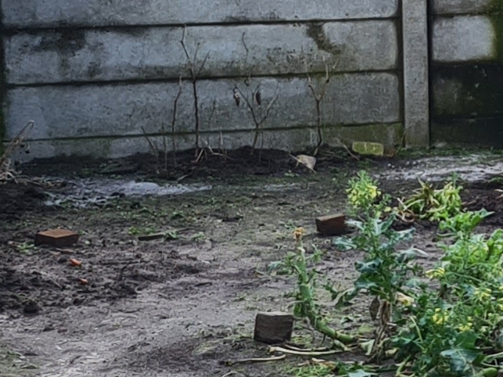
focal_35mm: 163
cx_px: 1270
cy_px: -36
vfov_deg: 9.0
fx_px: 2368
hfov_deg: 10.3
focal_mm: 5.4
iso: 50
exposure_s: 1/355
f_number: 1.8
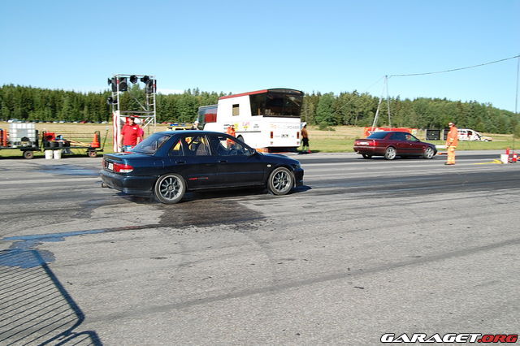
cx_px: 260
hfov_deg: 57.2
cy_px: 173
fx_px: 476
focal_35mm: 33
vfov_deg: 39.9
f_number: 9
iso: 200
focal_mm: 22
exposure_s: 1/320
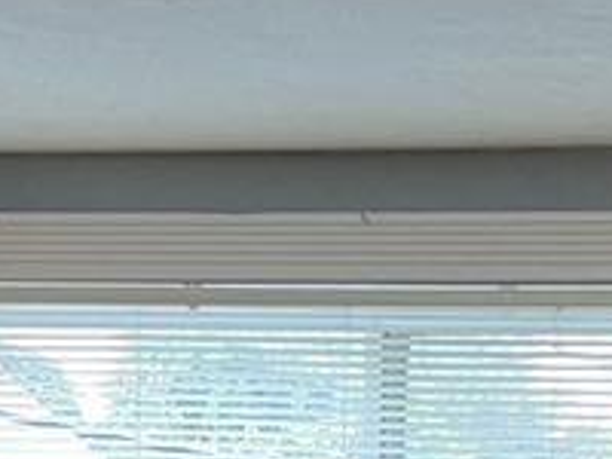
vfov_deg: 9.9
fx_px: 2351
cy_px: 1086
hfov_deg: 14.7
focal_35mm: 133
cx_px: 557
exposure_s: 1/63
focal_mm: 5.7
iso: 125
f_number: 1.5
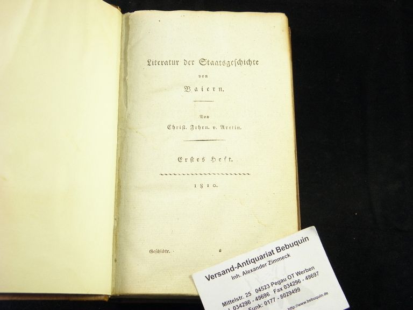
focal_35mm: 47
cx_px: 206
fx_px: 561
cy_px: 155
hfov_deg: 40.4
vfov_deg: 30.9
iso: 200
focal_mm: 8.6
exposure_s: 1/30
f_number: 3.9
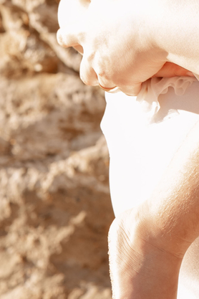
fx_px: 1791
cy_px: -52
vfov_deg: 9.4
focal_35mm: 216
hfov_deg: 6.3
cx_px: 278
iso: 80
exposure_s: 1/200
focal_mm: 50
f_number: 4
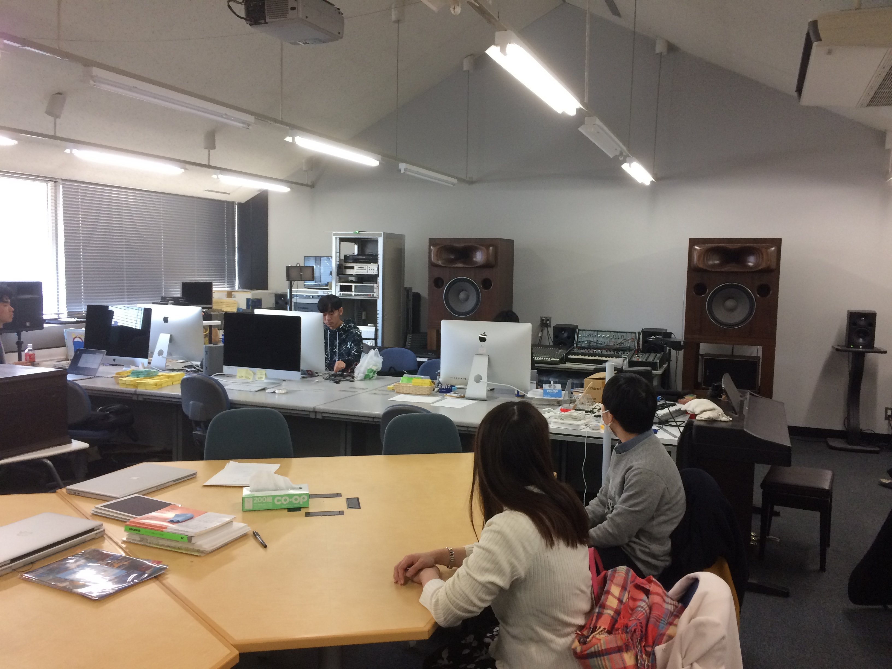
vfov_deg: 48.2
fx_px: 747
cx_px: 446
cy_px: 334
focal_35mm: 29
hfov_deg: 61.7
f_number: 2.2
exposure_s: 1/30
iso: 64
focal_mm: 4.15
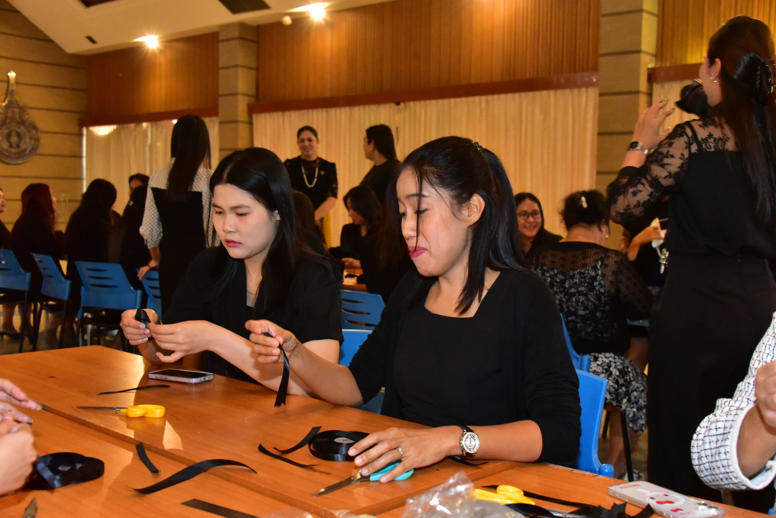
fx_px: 906
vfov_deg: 31.9
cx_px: 388
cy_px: 259
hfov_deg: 46.4
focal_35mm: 42
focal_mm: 42
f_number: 6.3
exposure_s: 1/100
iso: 8000
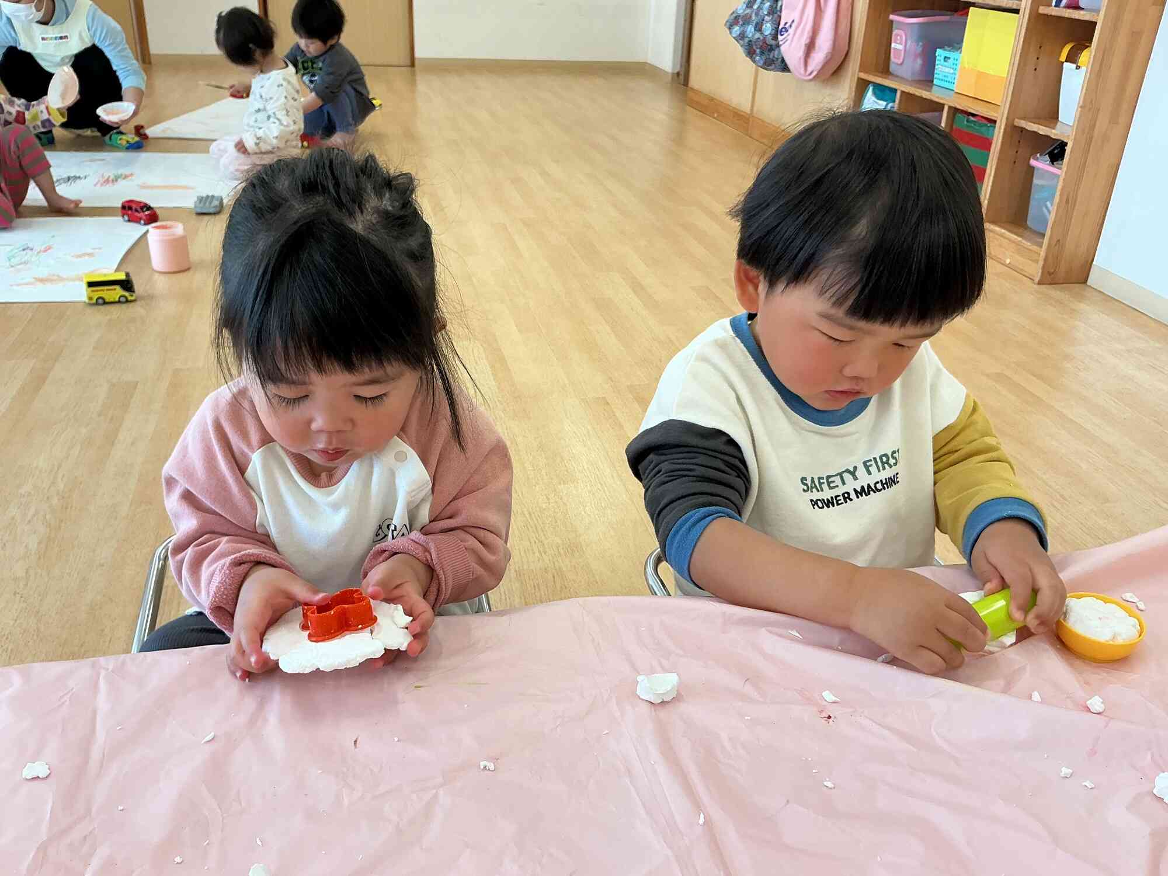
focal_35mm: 29
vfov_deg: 48.2
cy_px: 438
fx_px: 979
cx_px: 584
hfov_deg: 61.7
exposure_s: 1/120
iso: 40
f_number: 1.8
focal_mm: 3
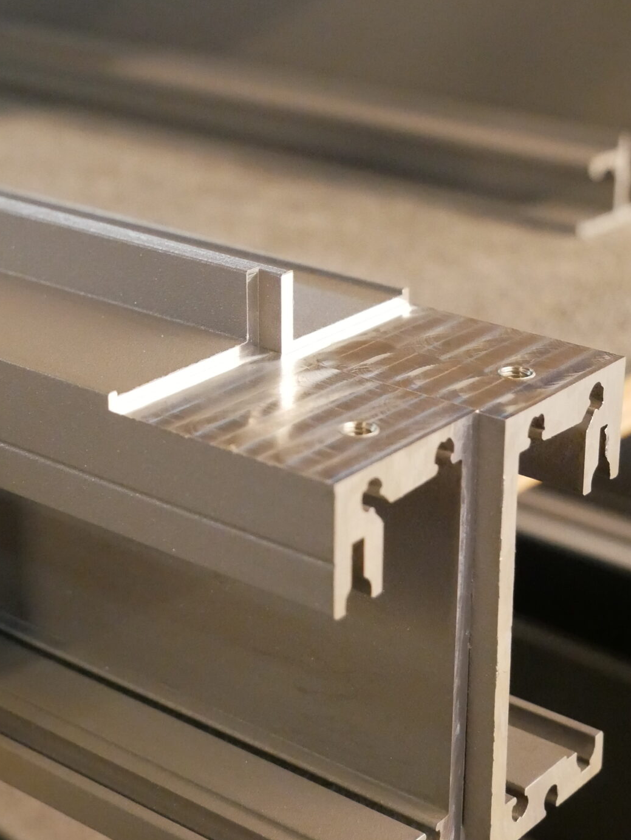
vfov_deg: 26.2
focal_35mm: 74
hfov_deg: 19.9
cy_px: 314
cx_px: 264
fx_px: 1797
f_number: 4.1
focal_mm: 20
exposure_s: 1/60
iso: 4000
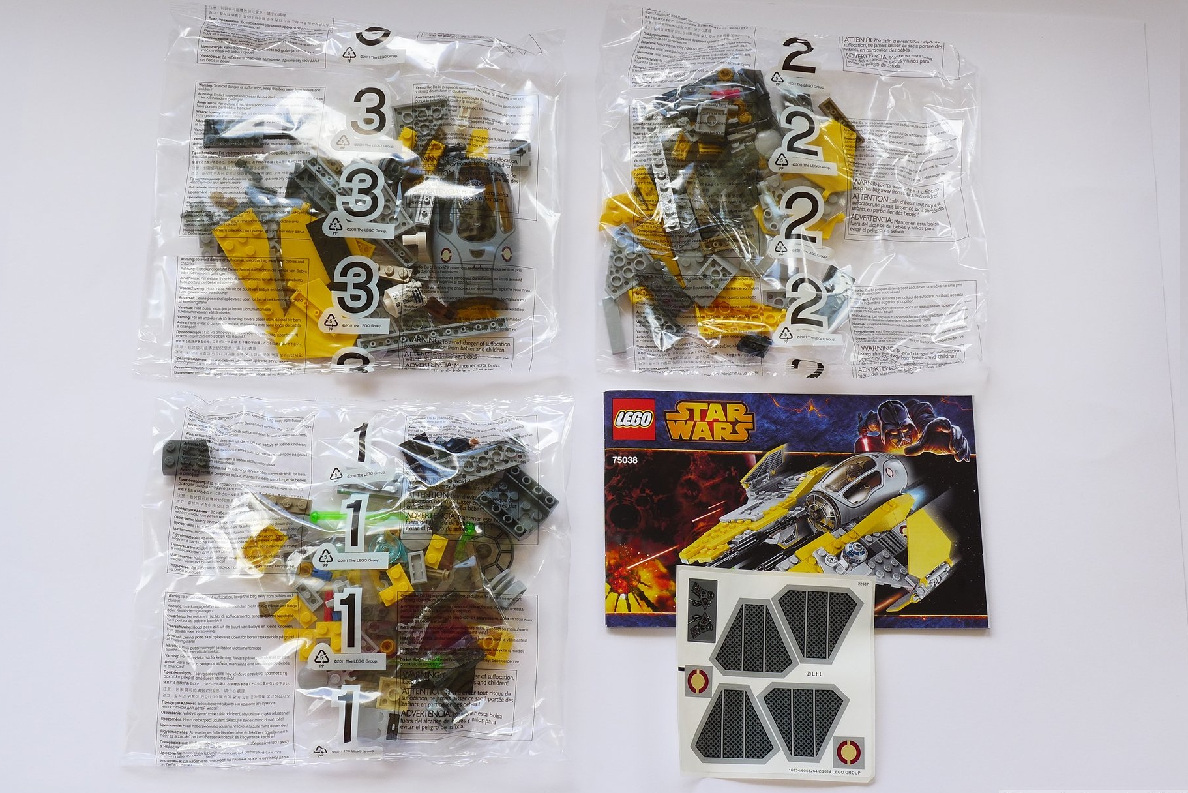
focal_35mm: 57
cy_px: 404
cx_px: 606
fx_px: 1881
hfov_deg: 35.0
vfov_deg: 23.8
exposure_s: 1/60
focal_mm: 10.8
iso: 80
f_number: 4
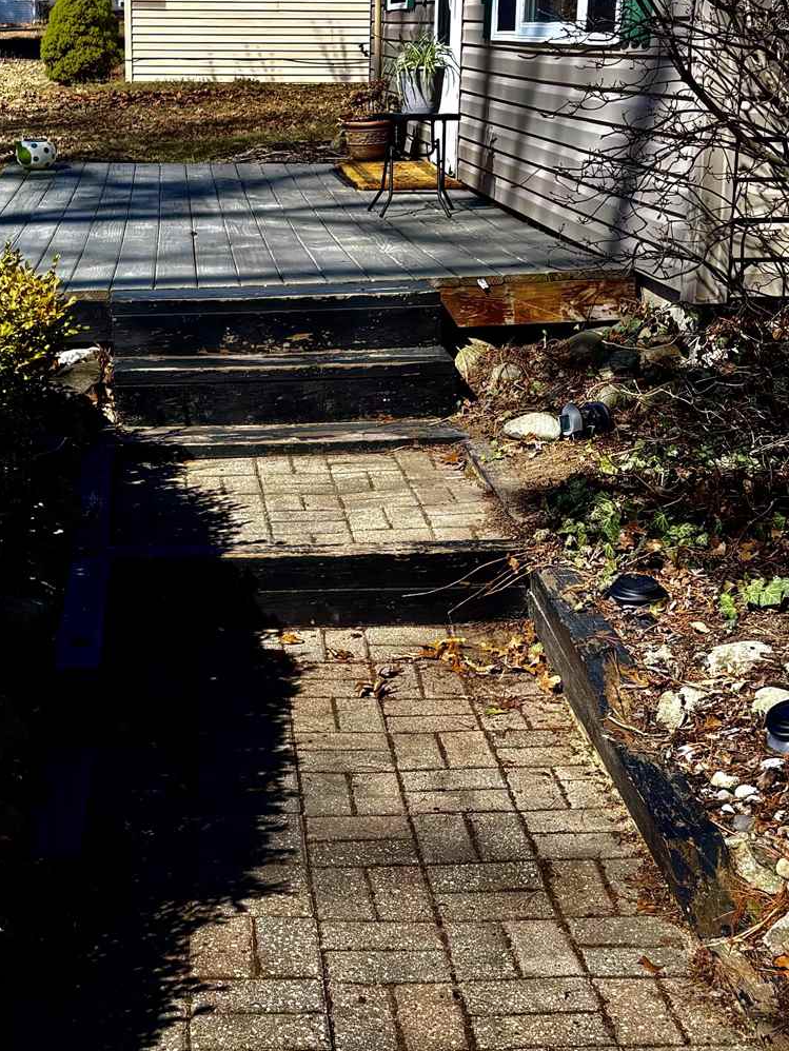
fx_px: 1823
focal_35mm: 60
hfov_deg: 24.3
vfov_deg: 32.2
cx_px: 283
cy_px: 495
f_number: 1.6
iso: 50
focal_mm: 5.96
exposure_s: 1/2024
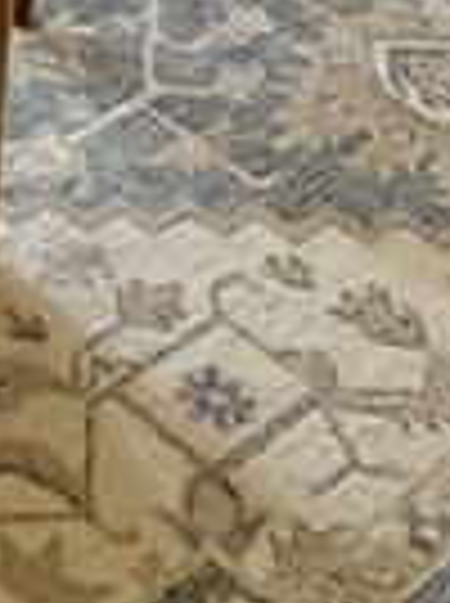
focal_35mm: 107
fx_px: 1861
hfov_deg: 12.8
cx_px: -310
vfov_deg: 13.3
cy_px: -873
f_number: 2.2
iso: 160
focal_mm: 2.22
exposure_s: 1/120
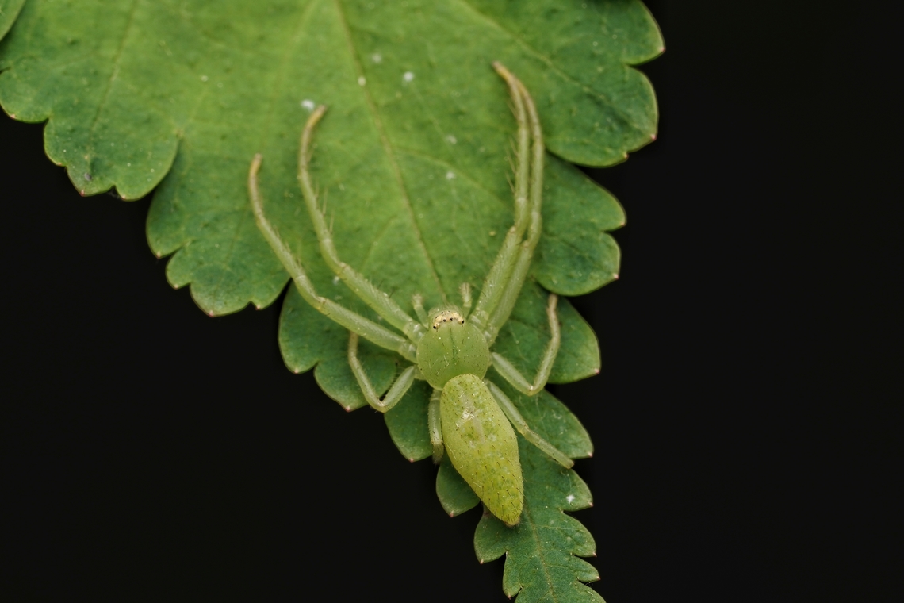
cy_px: 302
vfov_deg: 10.2
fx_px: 3390
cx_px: 452
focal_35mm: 135
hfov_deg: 15.2
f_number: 11
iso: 100
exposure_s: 1/100
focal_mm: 90
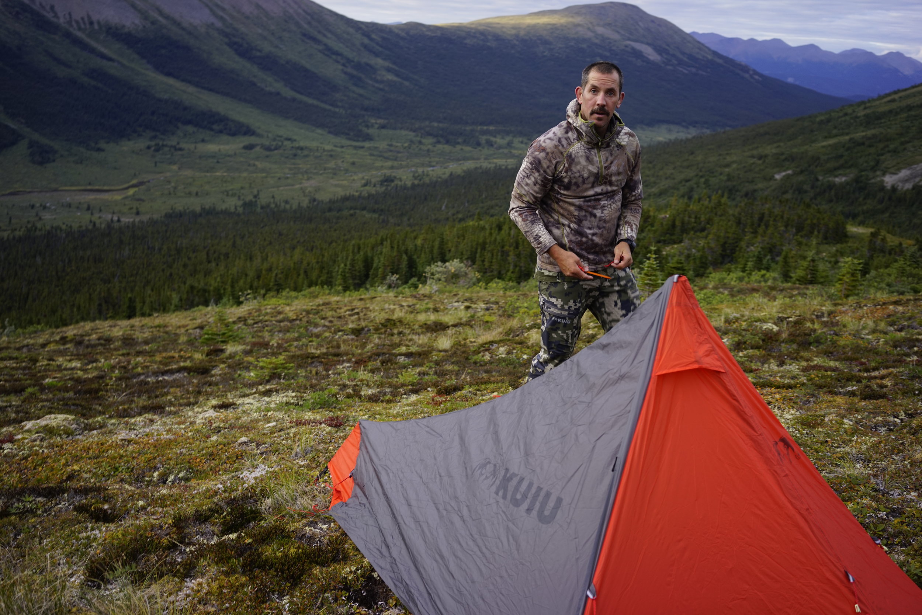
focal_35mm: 35
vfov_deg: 37.9
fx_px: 897
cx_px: 461
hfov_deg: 54.4
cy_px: 308
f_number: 4
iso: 200
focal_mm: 35
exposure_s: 1/60
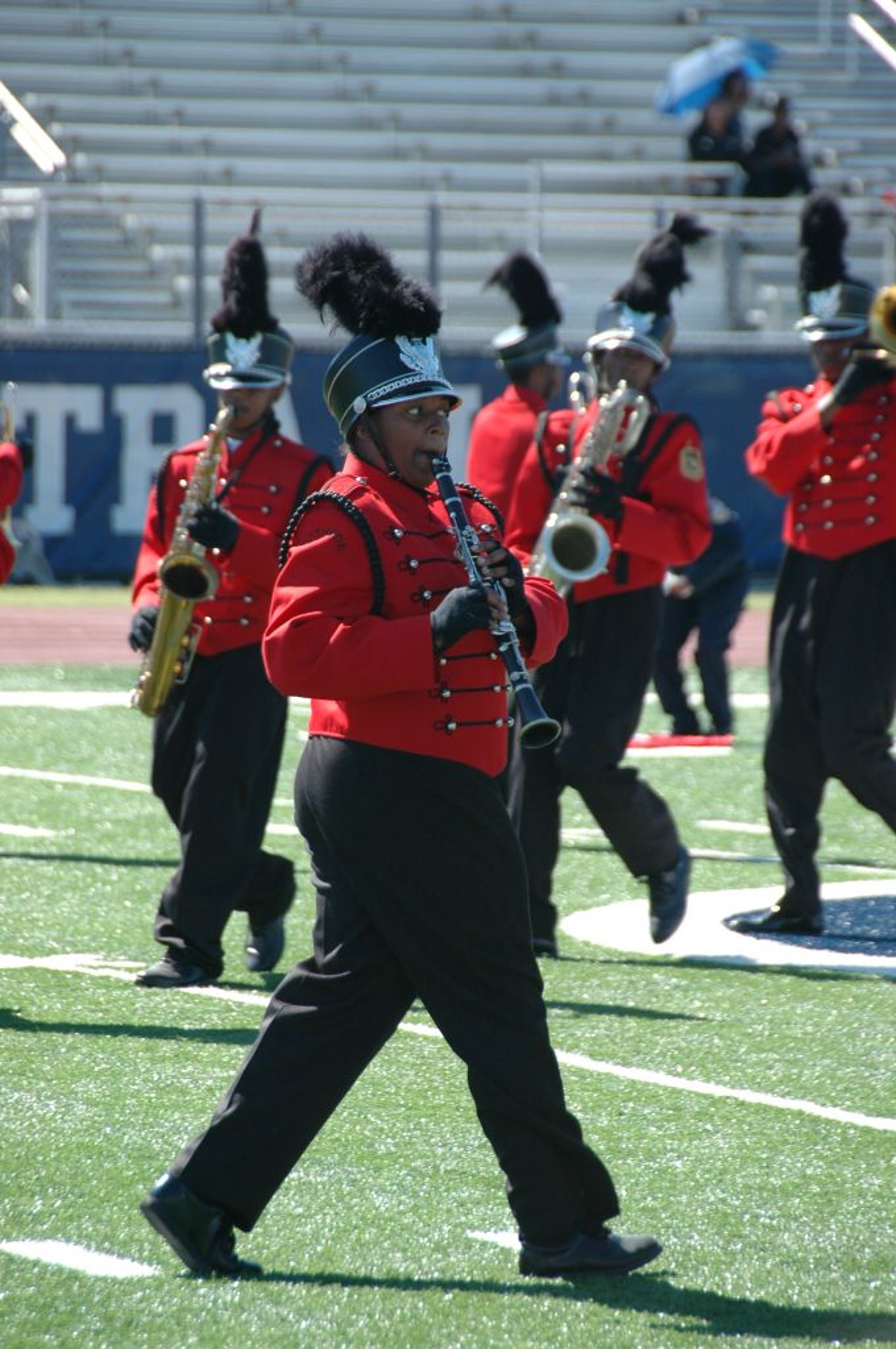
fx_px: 11230
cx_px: 448
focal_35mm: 300
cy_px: 674
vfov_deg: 6.9
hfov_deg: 4.6
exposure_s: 1/400
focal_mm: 200
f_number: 5.6
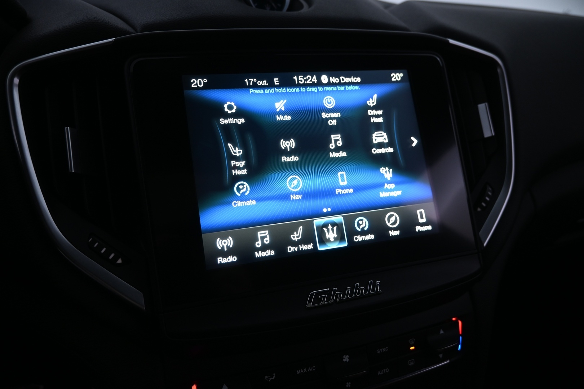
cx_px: 292
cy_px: 194
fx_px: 389
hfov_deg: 73.7
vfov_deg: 53.1
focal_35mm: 24
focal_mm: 16
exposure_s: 1/25
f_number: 3.5
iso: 280
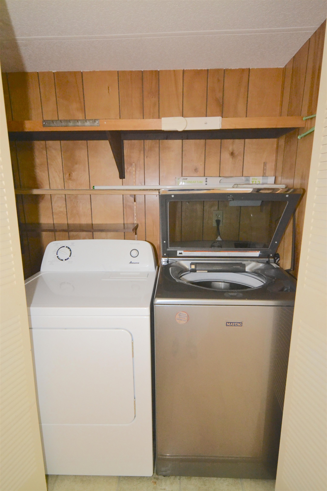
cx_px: 164
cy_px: 246
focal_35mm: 20
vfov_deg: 85.4
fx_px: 266
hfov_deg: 63.2
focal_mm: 13
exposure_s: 1/60
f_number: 4.5
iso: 2200
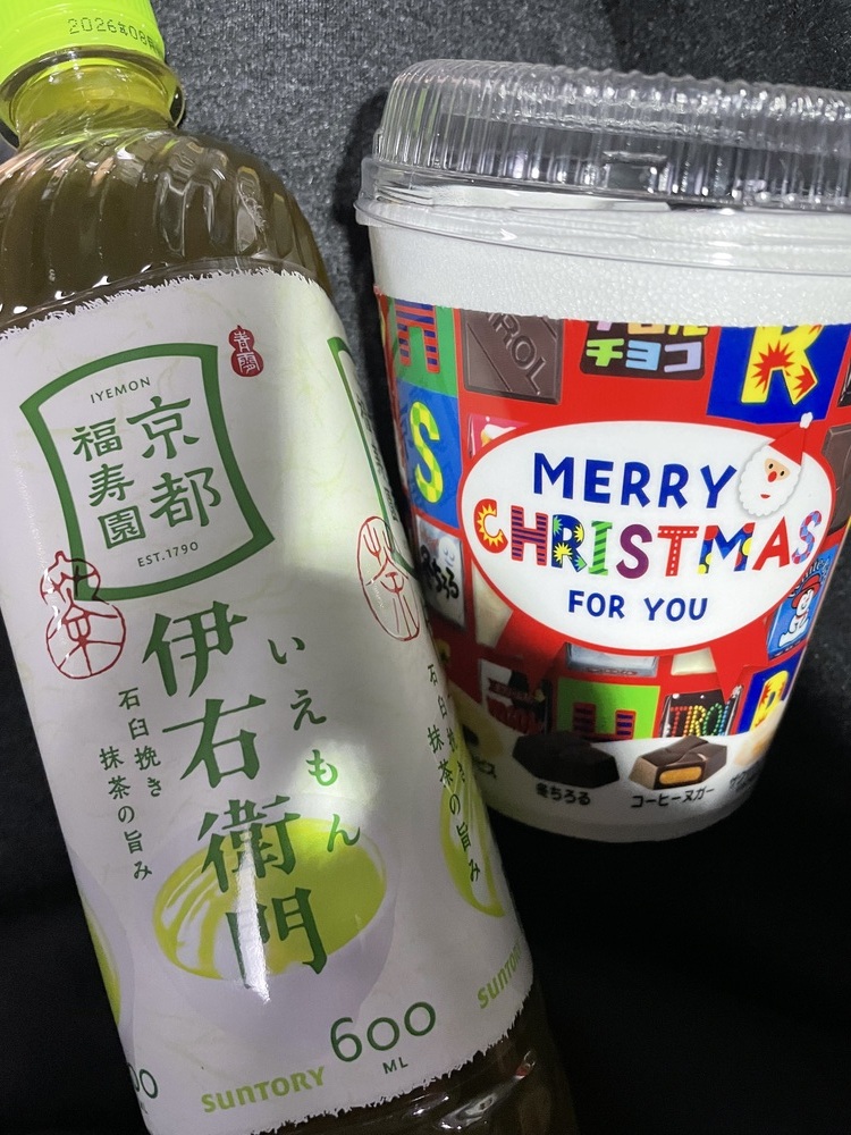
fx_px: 852
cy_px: 568
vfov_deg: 67.3
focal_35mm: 26
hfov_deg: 53.1
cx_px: 426
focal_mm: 4.2
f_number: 1.6
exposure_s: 1/33
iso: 500
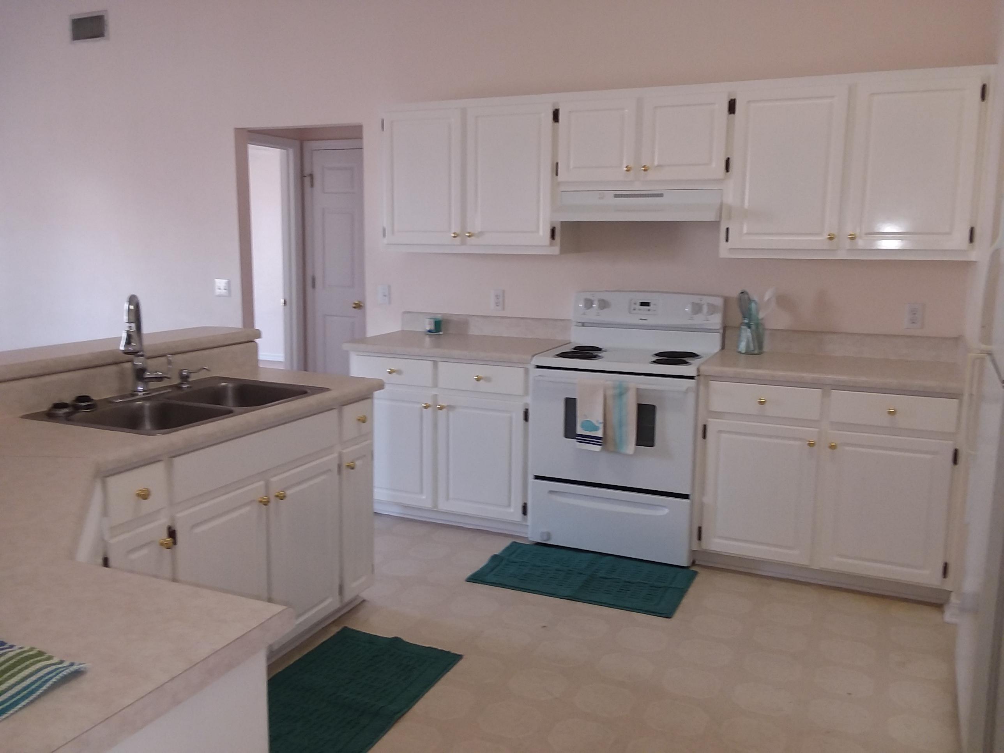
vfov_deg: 48.2
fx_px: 841
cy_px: 376
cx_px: 502
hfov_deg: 61.7
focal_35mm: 29
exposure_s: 1/30
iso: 50
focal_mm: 2.47
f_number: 1.9
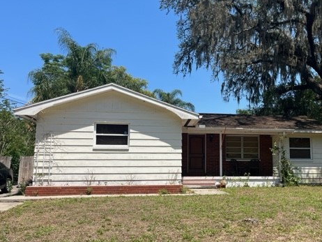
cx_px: 212
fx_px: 335
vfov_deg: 39.7
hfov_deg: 50.5
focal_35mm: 36
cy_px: 131
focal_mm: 5.1
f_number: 1.6
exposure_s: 1/2571
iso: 50
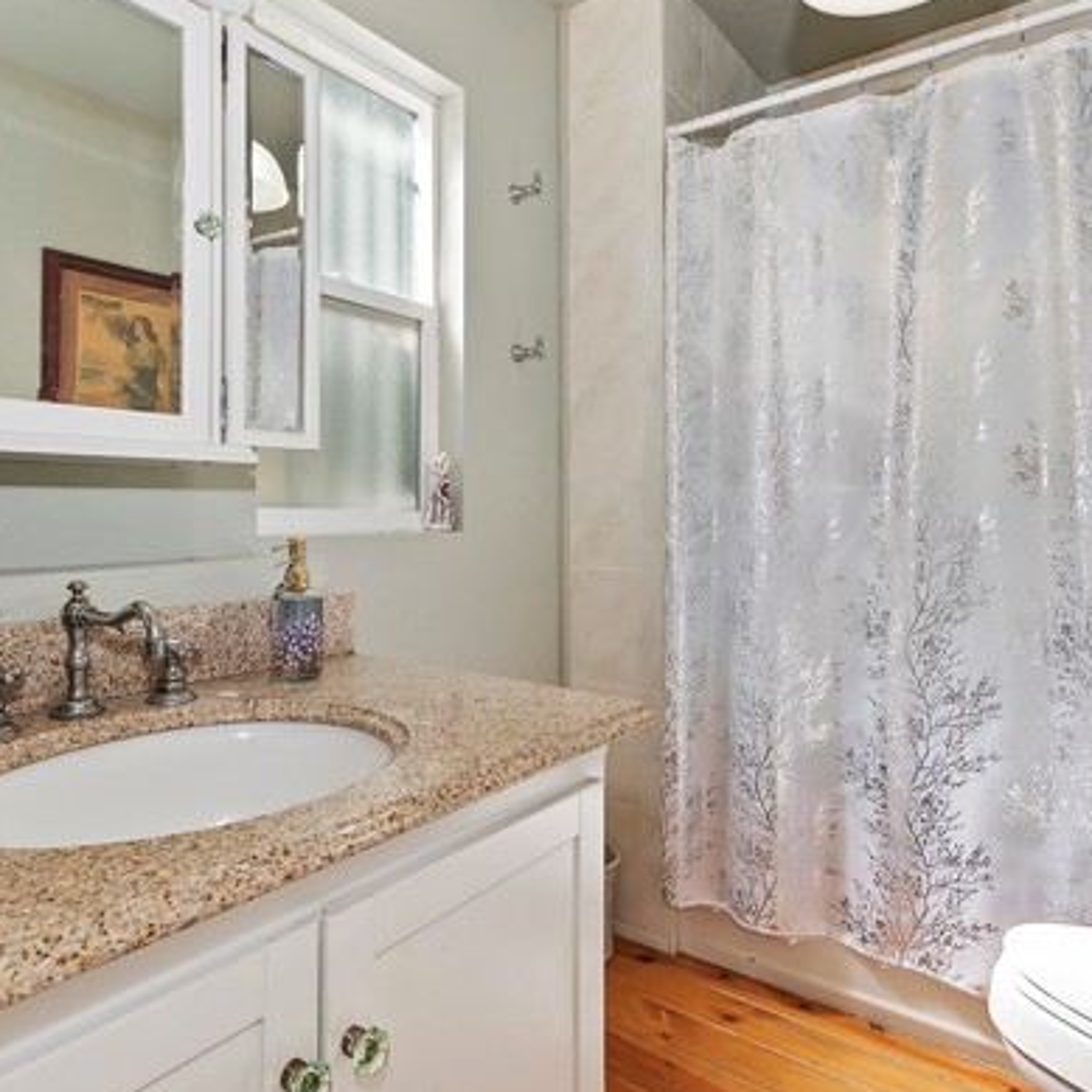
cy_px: 535
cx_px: 486
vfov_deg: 72.1
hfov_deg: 71.9
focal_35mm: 21
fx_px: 749
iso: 280
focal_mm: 10
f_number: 8
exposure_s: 1/30
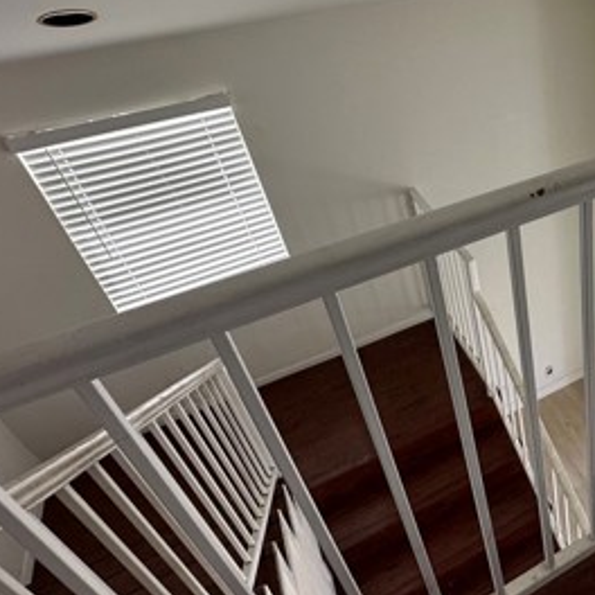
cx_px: 561
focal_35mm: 30
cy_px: 239
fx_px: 583
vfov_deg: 53.7
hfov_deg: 47.2
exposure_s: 1/99
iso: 80
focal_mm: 2.22
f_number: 2.2
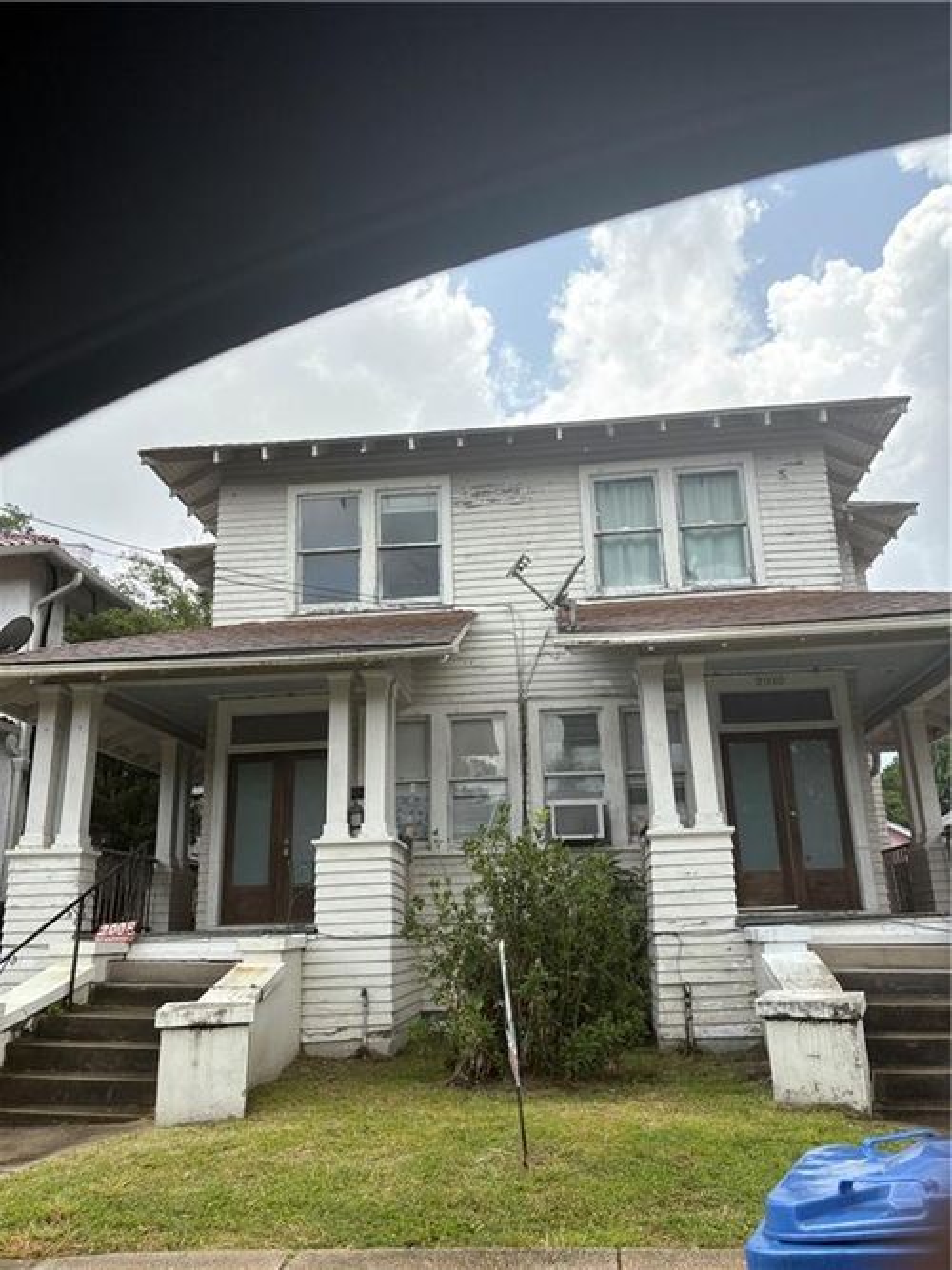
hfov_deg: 53.0
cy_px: 635
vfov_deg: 67.3
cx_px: 476
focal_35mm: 26
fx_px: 954
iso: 64
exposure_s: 1/2075
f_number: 1.6
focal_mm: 5.96
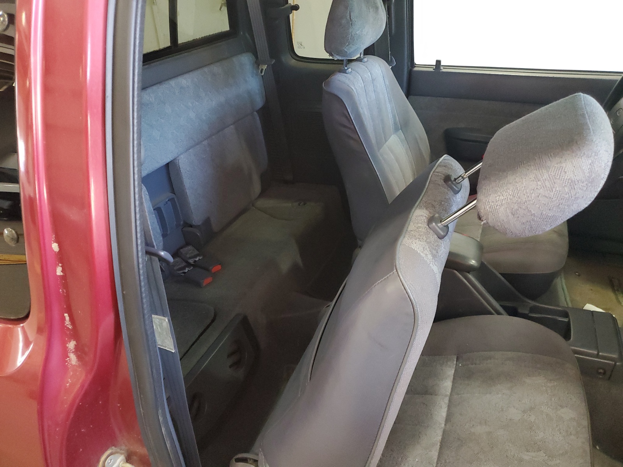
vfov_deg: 53.1
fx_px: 468
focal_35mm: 26
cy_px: 234
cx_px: 312
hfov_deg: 67.3
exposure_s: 1/60.2
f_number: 1.5
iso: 346
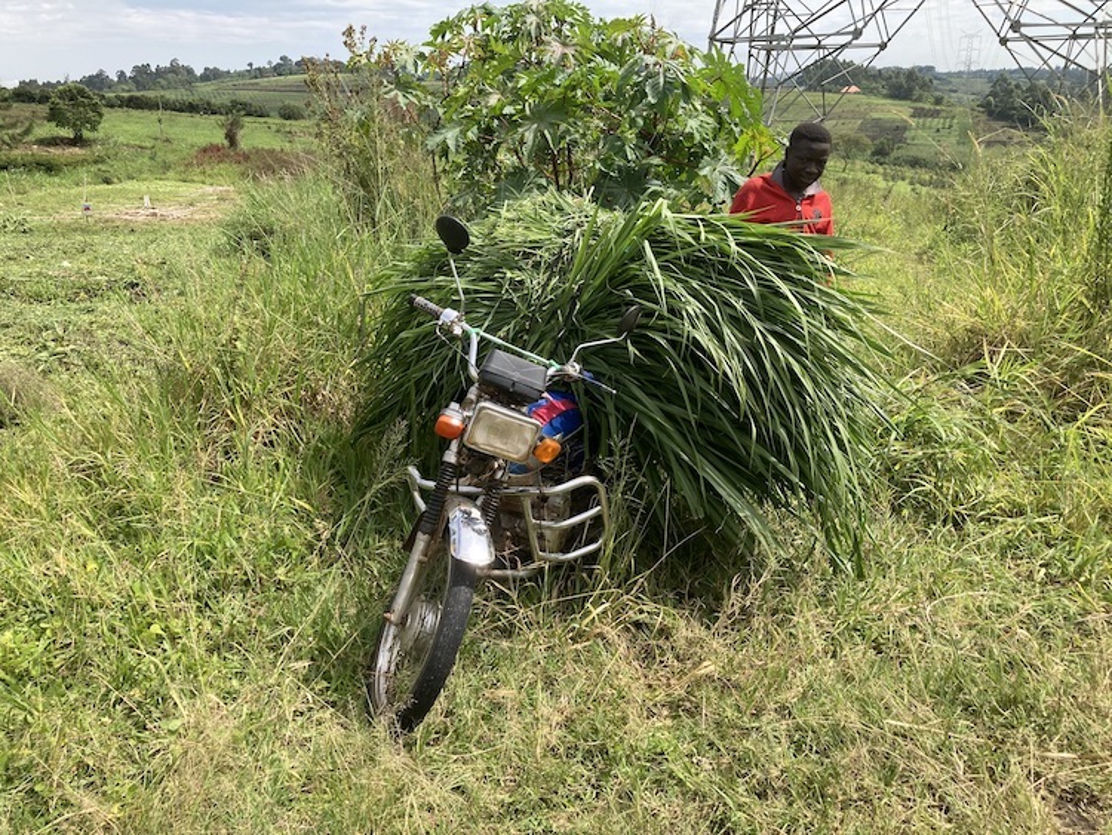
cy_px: 418
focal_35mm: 28
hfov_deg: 63.4
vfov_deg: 49.8
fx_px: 900
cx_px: 556
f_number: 1.8
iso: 20
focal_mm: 3.99
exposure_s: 1/1200
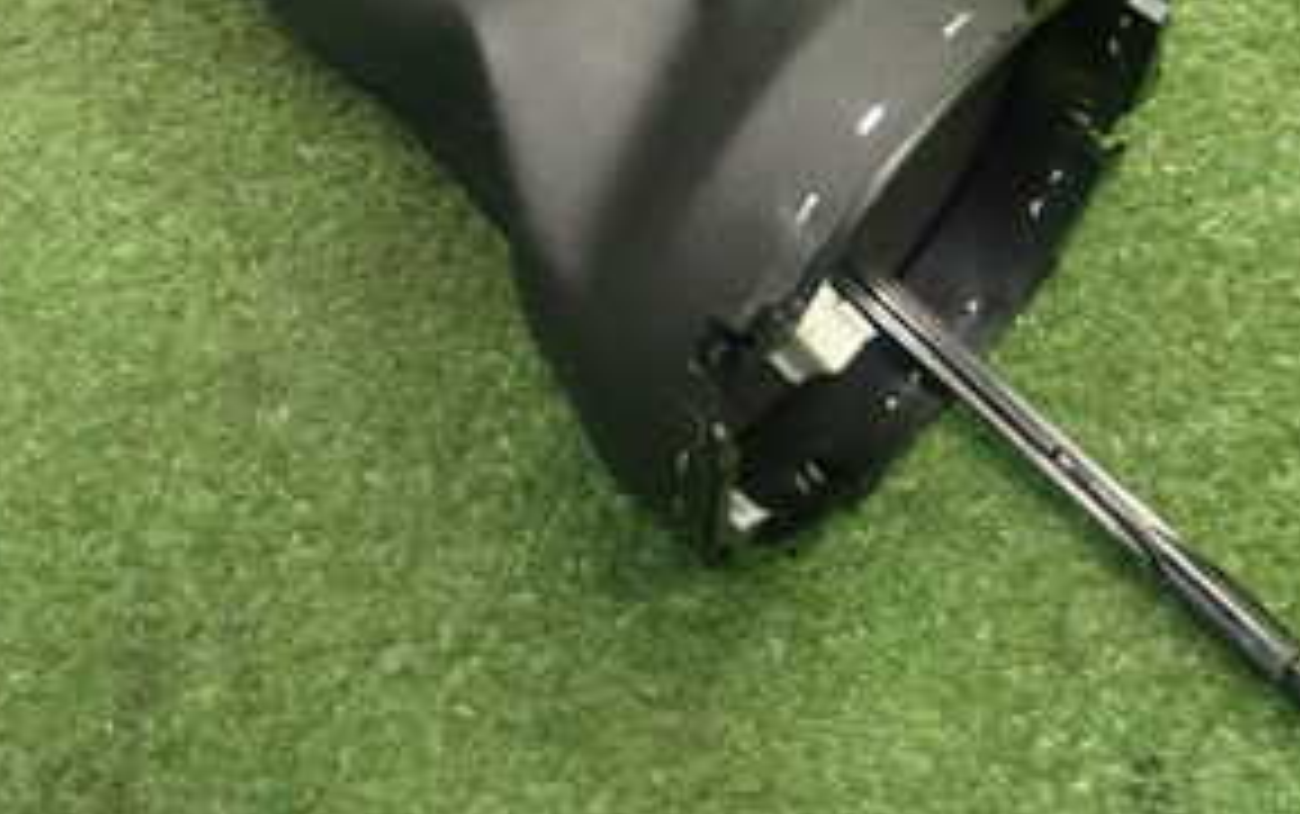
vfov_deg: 19.1
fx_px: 2340
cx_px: 490
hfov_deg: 30.9
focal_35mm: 66
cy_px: -40
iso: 250
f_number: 2.3
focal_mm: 5.4
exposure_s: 1/30
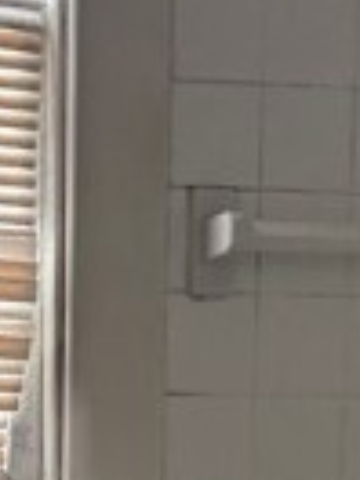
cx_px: -47
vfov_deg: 11.6
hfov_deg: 9.7
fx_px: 2094
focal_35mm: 151
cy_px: 1000
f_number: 1.6
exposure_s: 1/60
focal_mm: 5.96
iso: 320
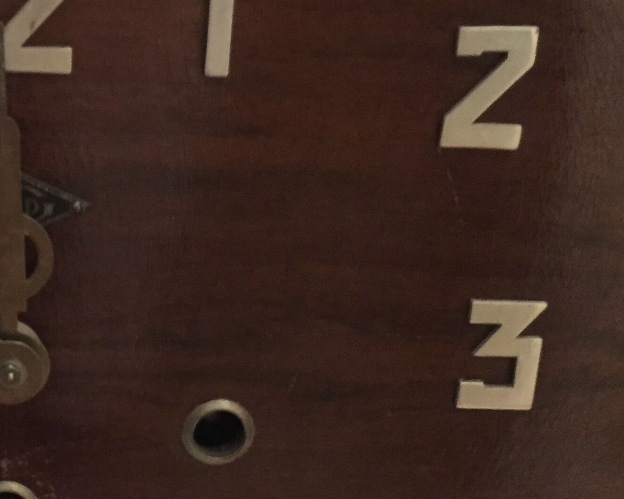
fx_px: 1293
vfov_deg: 21.8
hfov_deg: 26.0
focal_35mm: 70
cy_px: 286
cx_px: 34
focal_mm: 4.15
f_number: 2.2
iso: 640
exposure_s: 1/15
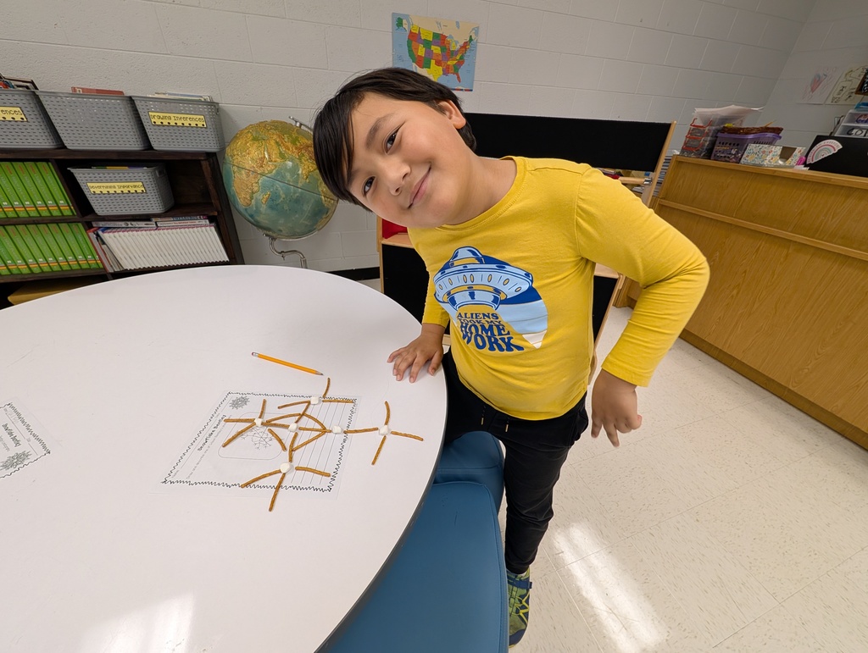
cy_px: 326
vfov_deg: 94.6
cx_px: 434
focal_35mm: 12
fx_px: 301
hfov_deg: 110.5
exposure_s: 1/120
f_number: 1.7
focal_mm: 2.02
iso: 98
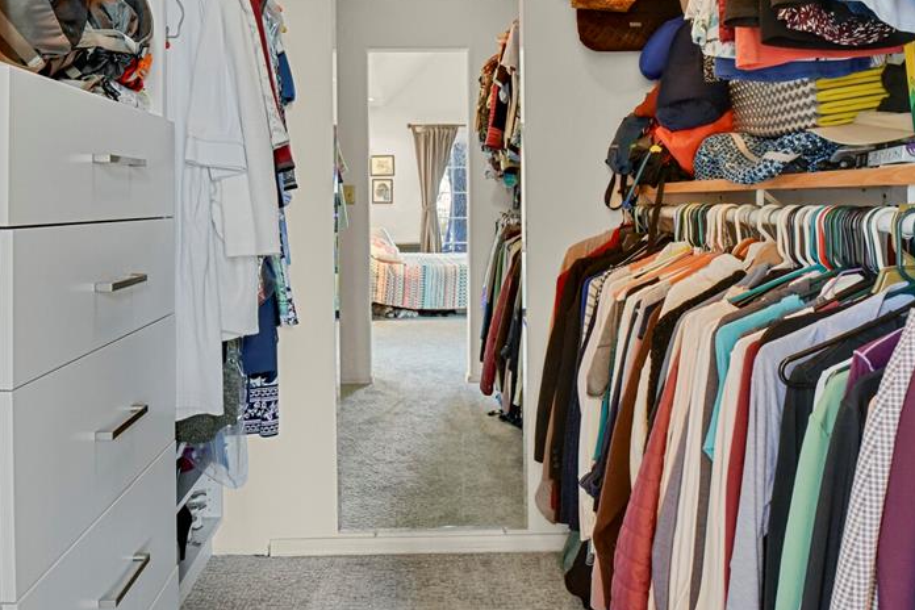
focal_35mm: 25
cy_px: 208
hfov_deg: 71.4
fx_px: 635
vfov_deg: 50.4
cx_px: 417
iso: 12800
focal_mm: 17
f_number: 8
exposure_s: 1/6
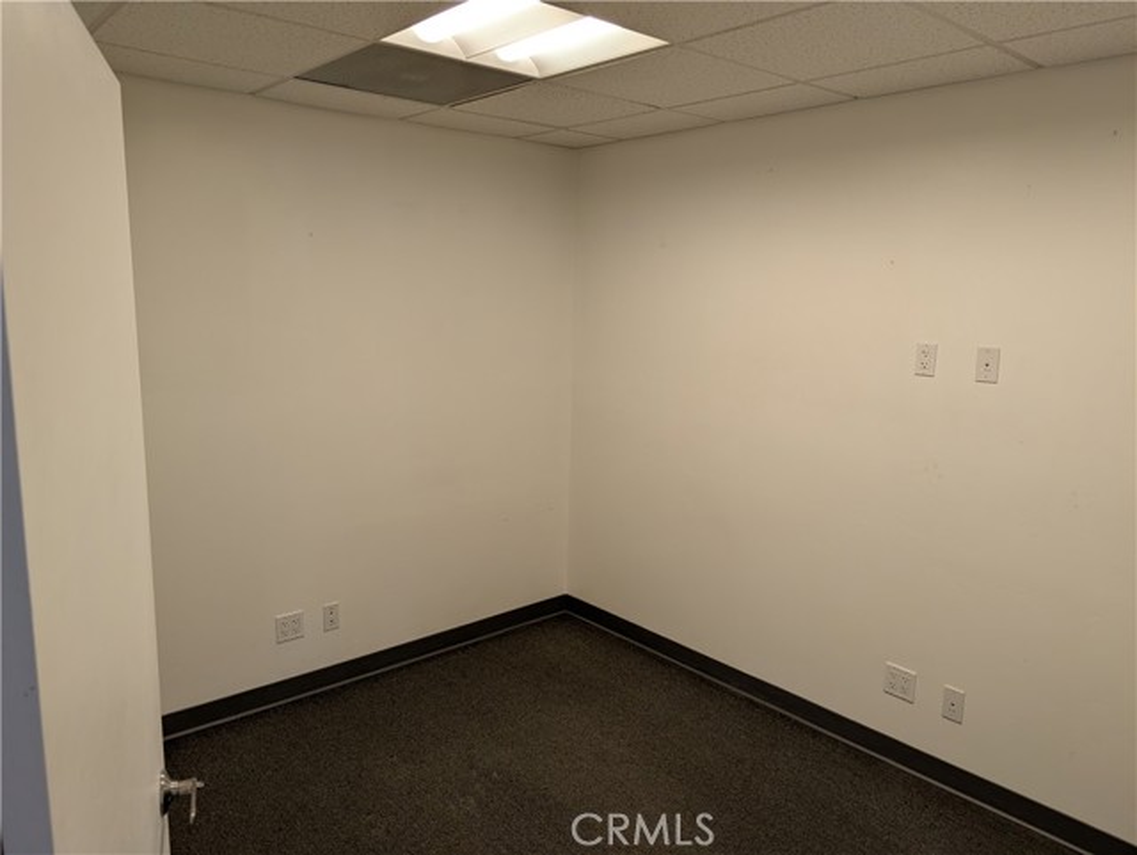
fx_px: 789
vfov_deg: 56.9
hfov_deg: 71.6
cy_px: 428
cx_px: 568
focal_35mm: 24
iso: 32
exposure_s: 1/47
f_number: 1.68
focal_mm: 6.9
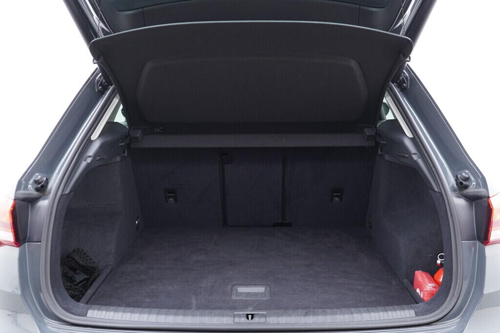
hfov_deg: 53.1
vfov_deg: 36.9
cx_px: 250
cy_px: 166
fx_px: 500
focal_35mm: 36
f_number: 2.8
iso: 500
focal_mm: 24
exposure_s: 1/40
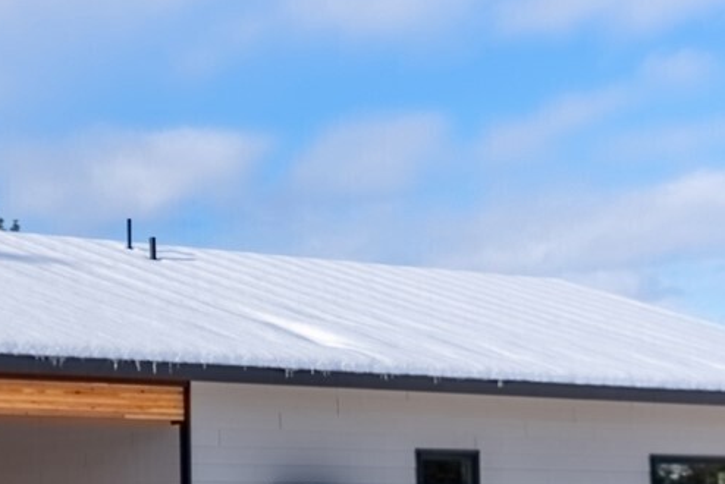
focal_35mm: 103
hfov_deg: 19.3
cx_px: 4
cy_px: 450
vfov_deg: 13.2
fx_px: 2075
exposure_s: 1/8000
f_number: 22
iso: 100
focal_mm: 30
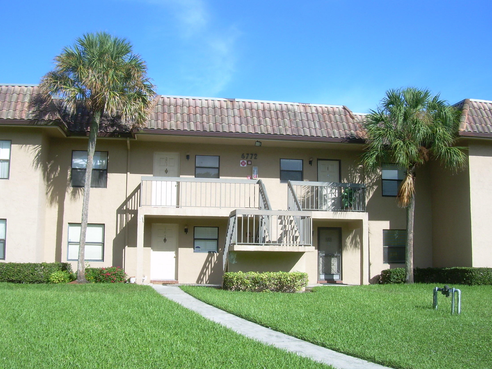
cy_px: 180
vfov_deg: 36.8
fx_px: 554
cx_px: 247
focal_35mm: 39
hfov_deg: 47.9
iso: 50
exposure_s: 1/297
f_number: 4.6
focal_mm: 6.3
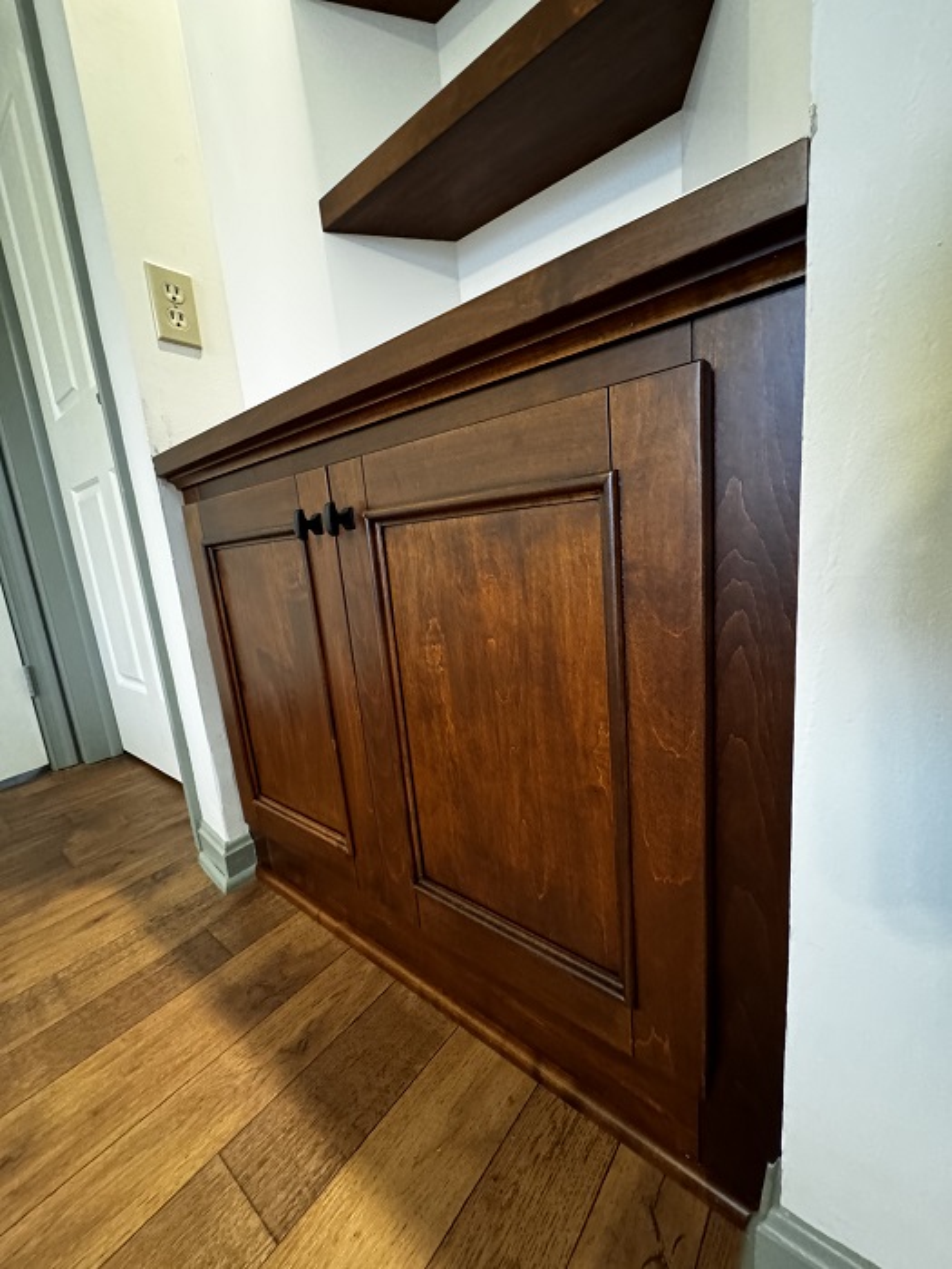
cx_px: 476
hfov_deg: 85.7
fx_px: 513
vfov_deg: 102.1
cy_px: 634
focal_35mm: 14
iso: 1250
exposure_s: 1/30
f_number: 2.2
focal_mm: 2.22
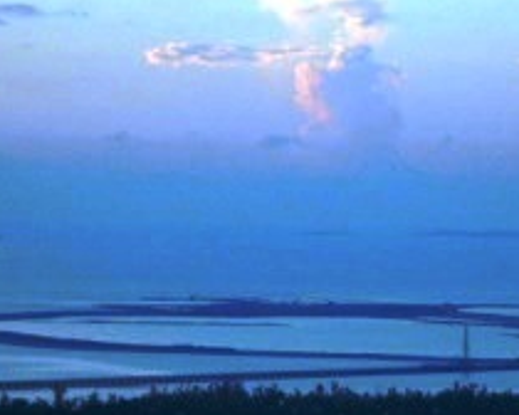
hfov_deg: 7.1
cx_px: 348
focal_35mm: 271
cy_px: 111
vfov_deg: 5.7
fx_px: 4163
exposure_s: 1/100
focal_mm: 23
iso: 80
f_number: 6.5
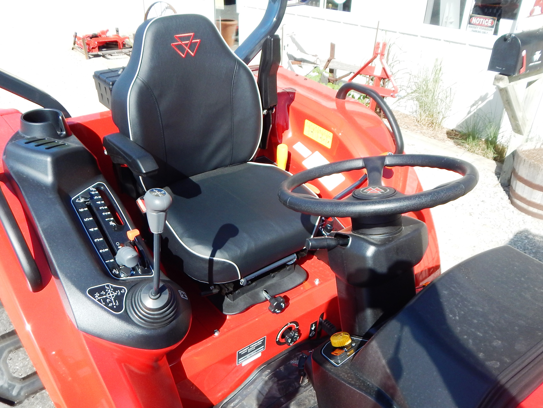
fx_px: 455
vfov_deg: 48.1
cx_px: 268
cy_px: 232
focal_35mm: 29
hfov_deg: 61.7
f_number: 3
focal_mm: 4
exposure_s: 1/800
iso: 125
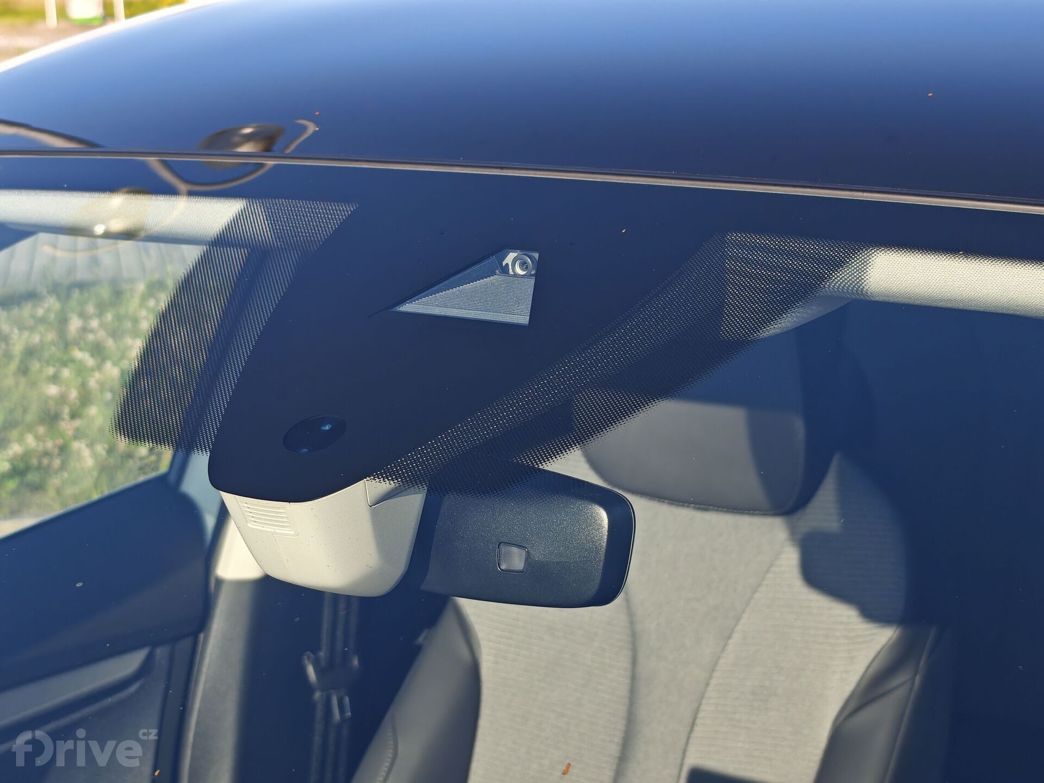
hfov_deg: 27.4
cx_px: 522
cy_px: 392
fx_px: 2141
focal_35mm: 71
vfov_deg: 20.7
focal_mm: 8.72
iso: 50
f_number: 2
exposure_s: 1/698
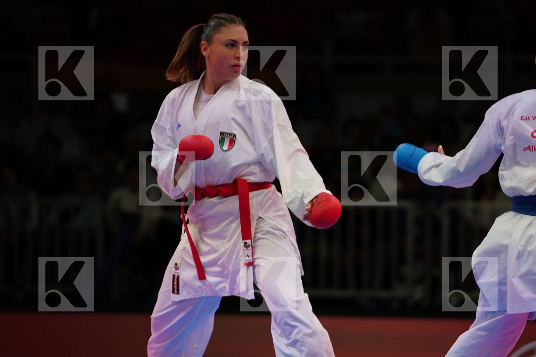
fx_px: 3796
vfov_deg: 5.4
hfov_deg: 8.1
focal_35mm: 255
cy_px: 178
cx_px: 268
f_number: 2.8
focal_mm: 170
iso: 500
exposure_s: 1/1000
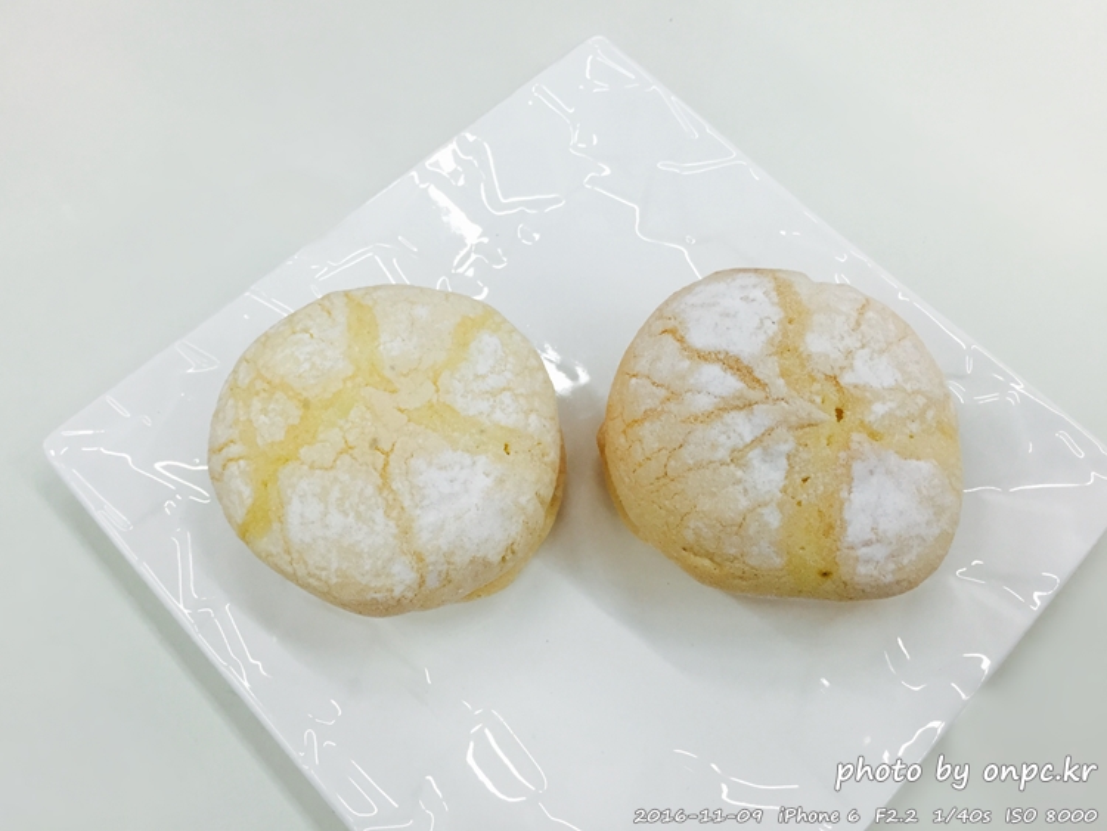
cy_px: 416
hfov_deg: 61.6
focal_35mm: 29
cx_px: 554
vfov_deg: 48.3
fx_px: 928
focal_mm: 4.15
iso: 40
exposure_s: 1/40
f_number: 2.2
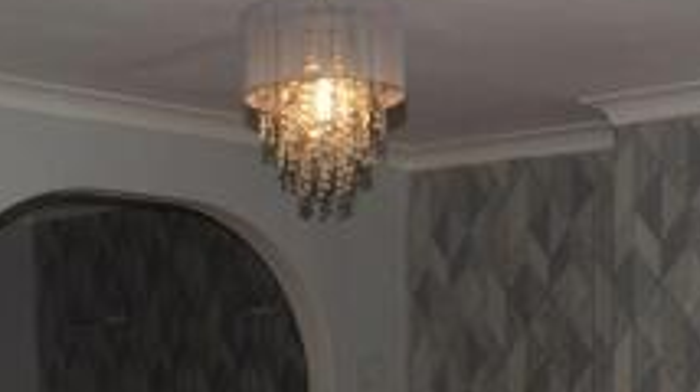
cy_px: 469
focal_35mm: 63
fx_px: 1168
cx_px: 455
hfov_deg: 33.1
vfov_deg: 18.1
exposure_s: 1/60
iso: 160
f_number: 8
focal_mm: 18
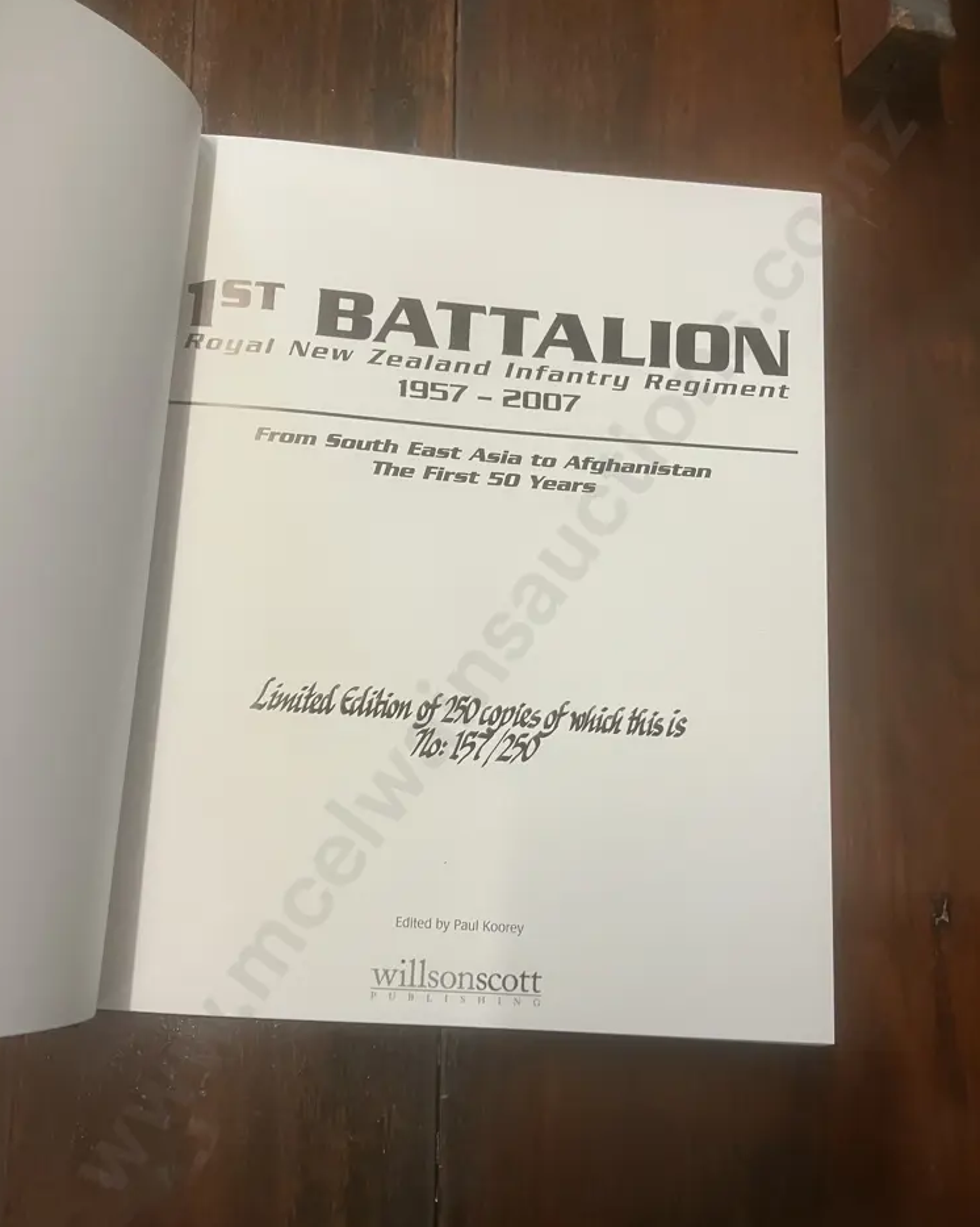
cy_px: 650
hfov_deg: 48.5
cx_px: 497
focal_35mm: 30
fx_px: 1088
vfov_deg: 58.7
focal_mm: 3.99
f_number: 1.8
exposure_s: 1/50
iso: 80
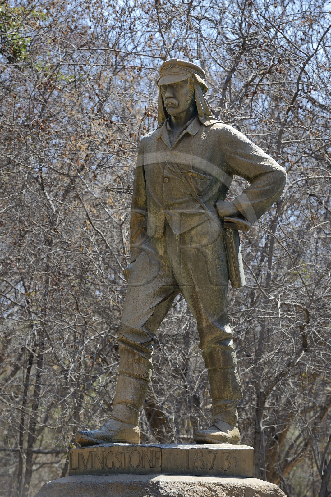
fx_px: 1684
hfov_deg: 11.2
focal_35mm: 122
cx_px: 166
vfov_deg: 16.8
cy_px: 248
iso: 200
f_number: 7.1
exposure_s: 1/250
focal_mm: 122
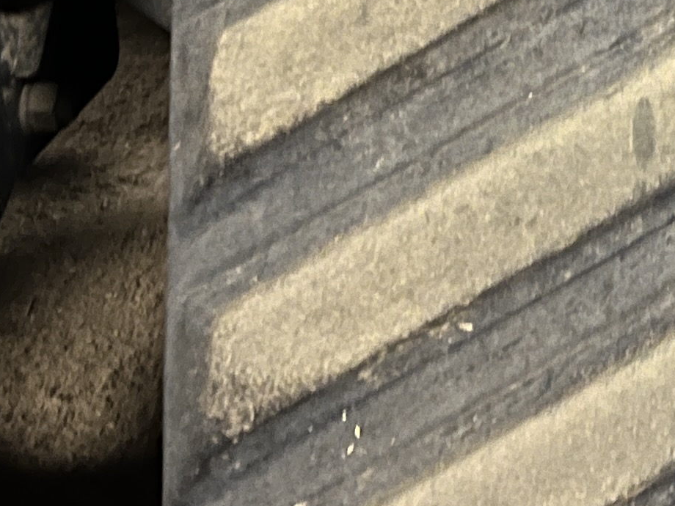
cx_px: 847
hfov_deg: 16.4
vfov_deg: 12.7
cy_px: -64
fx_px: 2223
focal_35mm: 114
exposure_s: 1/11
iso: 500
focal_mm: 5.1
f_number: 1.6
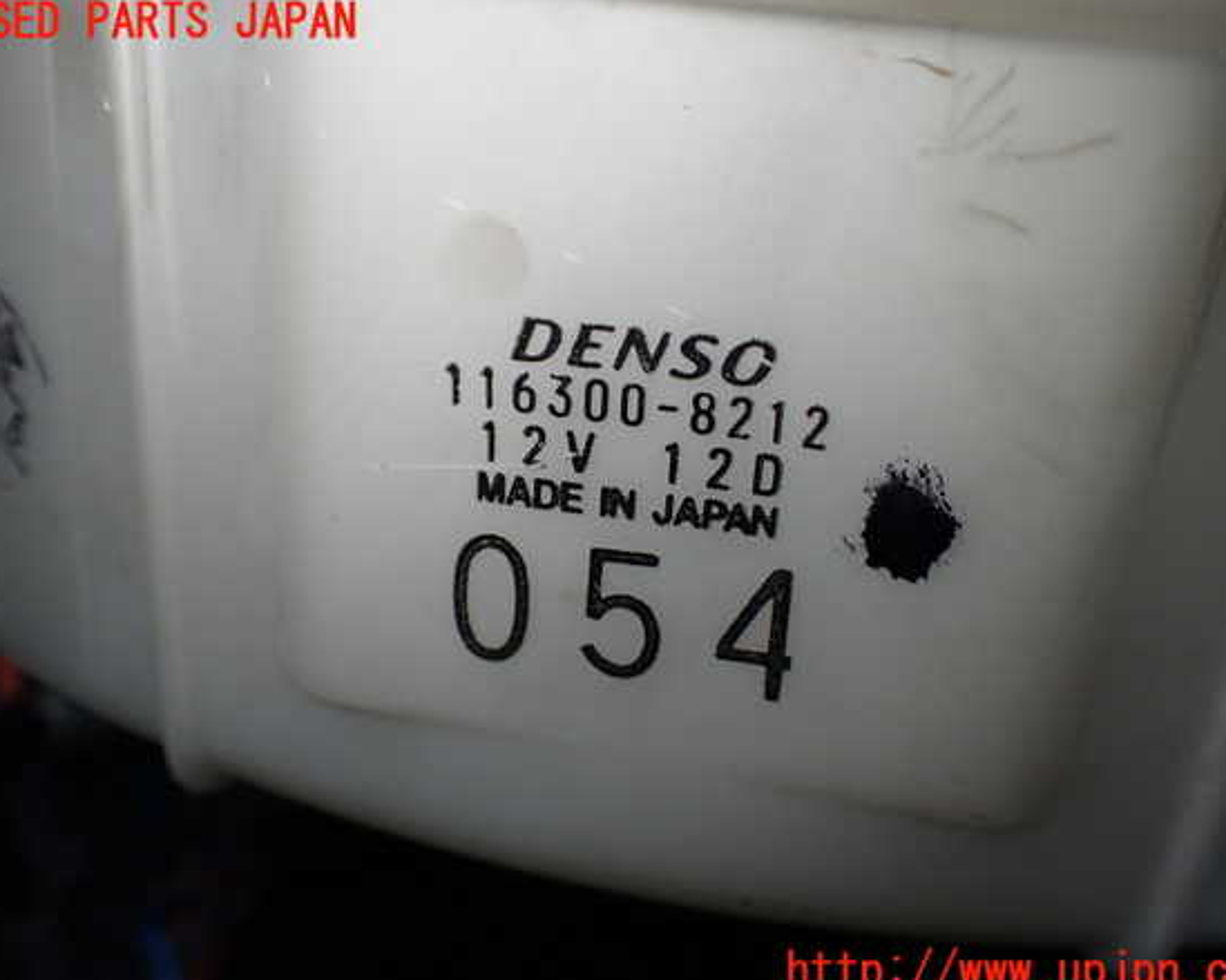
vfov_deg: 45.8
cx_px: 621
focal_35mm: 32
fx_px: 1161
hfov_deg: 55.7
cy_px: 498
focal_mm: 5.4
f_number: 2.3
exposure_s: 1/125
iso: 160
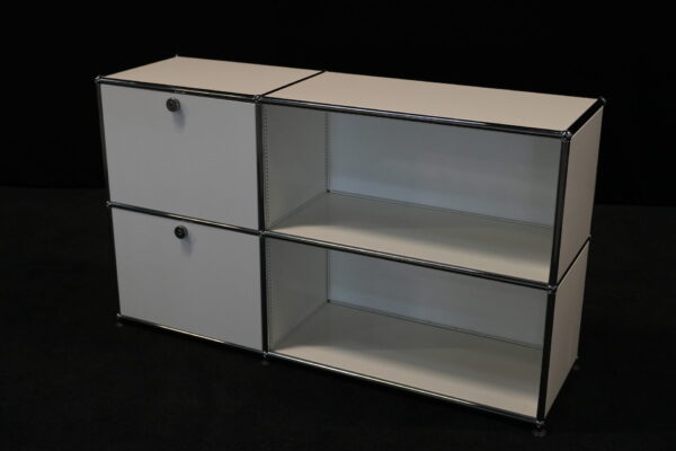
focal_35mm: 47
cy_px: 226
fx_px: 882
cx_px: 338
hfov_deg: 41.9
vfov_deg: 28.6
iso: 3200
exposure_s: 1/160
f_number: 4
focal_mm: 47
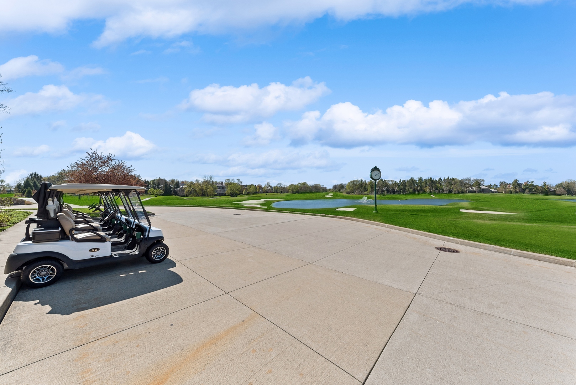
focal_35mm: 12
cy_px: 192
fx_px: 192
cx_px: 288
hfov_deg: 112.6
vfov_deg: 90.1
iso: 200
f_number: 9
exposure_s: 1/500
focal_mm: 12
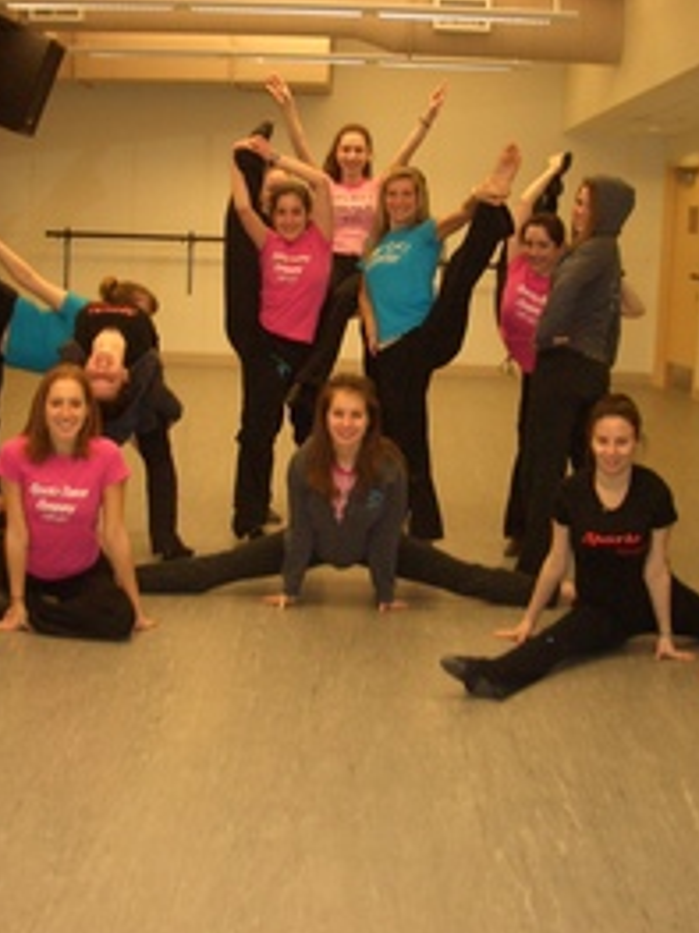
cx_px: 293
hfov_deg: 28.0
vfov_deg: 36.8
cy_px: 442
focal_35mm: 52
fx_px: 1401
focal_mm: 5.8
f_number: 2.6
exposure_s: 1/60
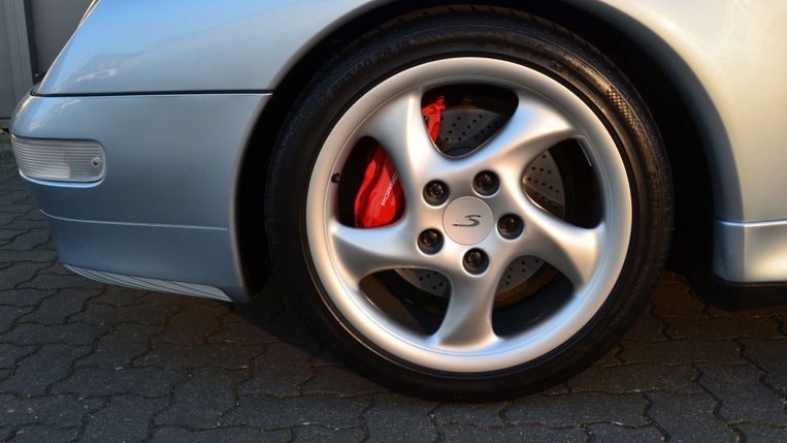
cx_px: 395
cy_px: 183
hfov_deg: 49.4
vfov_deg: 28.9
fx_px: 856
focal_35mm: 41
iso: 280
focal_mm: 26
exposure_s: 1/60
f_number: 10
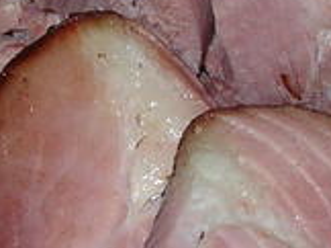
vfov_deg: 7.4
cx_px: 327
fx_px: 1910
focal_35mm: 200
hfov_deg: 9.8
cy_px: 85
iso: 50
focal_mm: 6
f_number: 2.7
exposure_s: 1/60.1
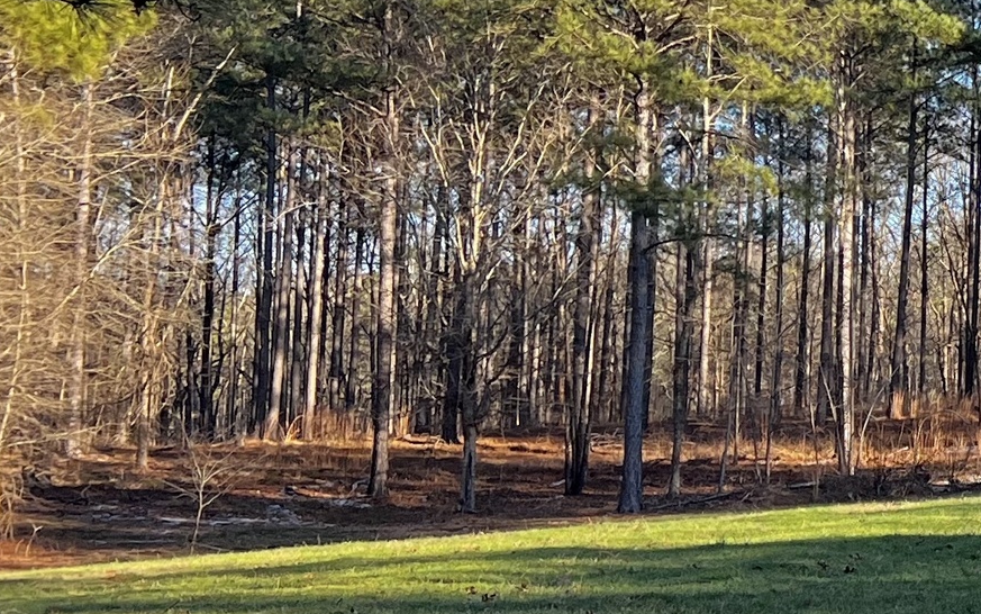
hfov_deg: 18.0
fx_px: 2594
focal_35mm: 97
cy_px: 285
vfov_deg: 13.5
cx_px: 1659
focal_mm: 5.7
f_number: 1.5
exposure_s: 1/808
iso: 50
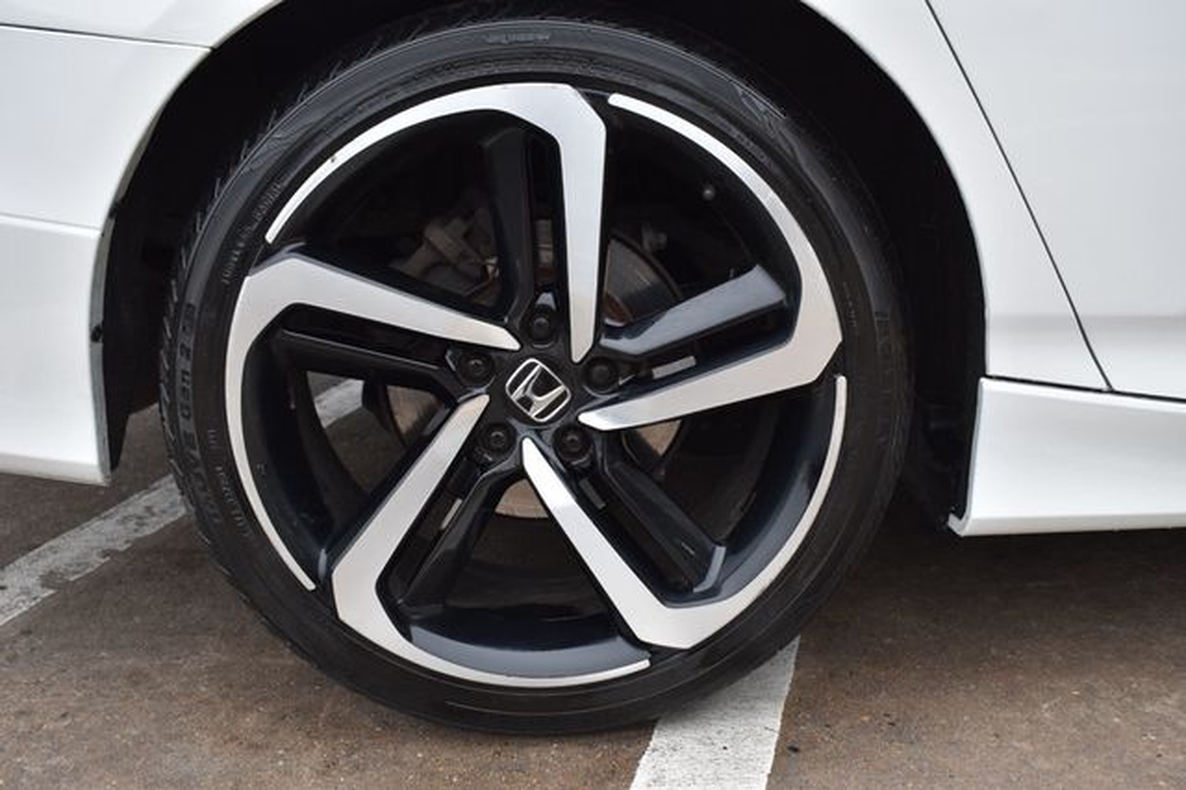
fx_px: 1334
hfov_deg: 47.9
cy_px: 395
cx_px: 593
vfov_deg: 33.0
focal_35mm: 40
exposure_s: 1/125
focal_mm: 27
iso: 400
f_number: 5.6
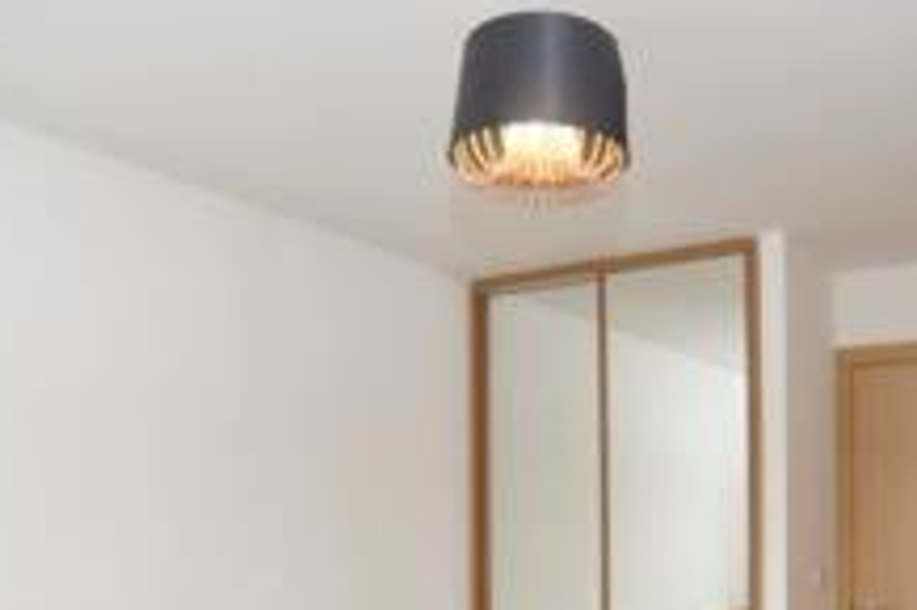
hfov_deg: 53.0
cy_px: 515
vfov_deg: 35.2
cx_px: 475
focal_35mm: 36
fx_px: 919
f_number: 4.5
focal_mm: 11
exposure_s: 1/60
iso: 640
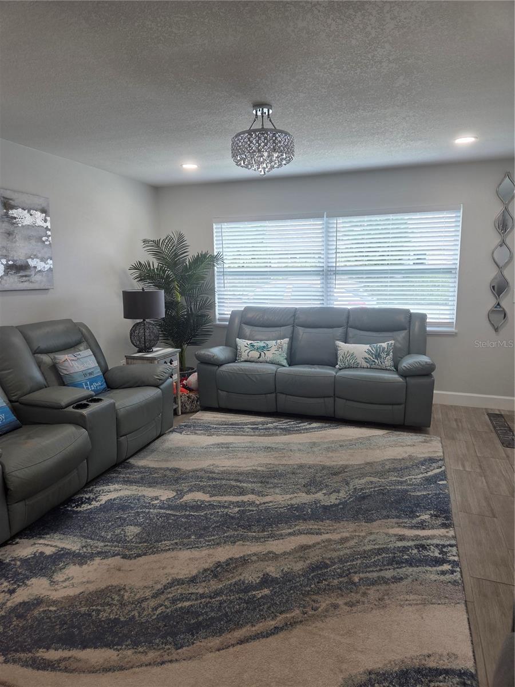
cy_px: 344
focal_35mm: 23
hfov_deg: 58.9
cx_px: 258
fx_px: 456
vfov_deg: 73.9
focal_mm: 5.4
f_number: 1.8
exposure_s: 1/120
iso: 80
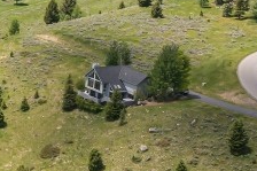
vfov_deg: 9.5
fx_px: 1027
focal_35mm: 144
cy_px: 59
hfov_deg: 13.6
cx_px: -93
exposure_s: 1/200
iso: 100
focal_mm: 10.26
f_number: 8
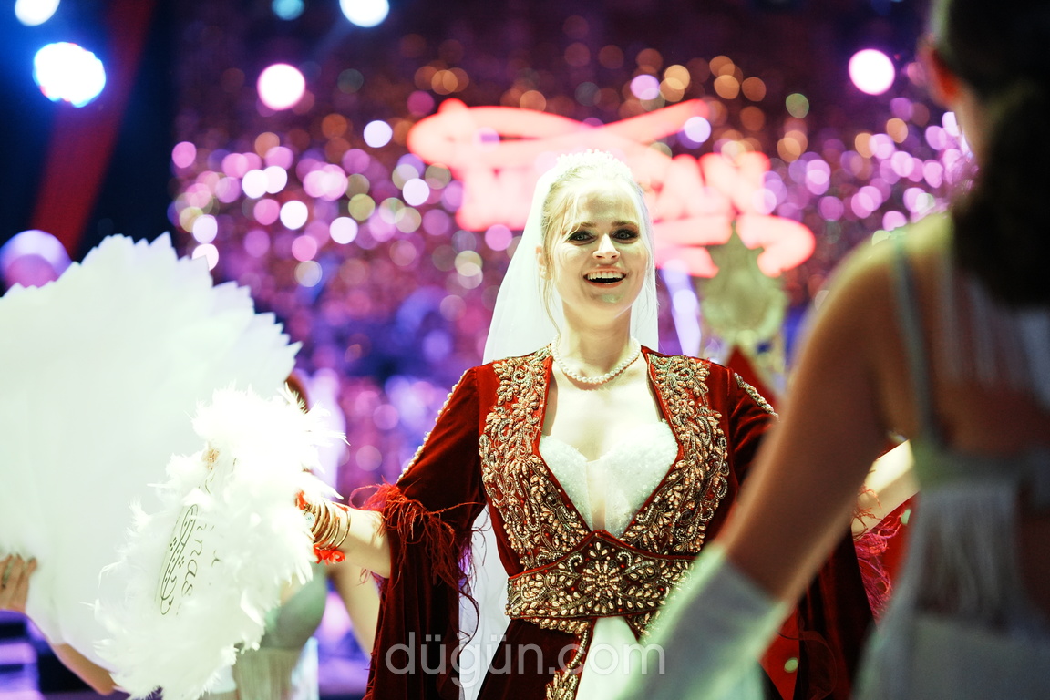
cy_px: 350
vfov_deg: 16.1
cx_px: 525
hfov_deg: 23.9
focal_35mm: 85
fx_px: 2479
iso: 3200
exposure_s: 1/800
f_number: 1.6
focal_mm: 85
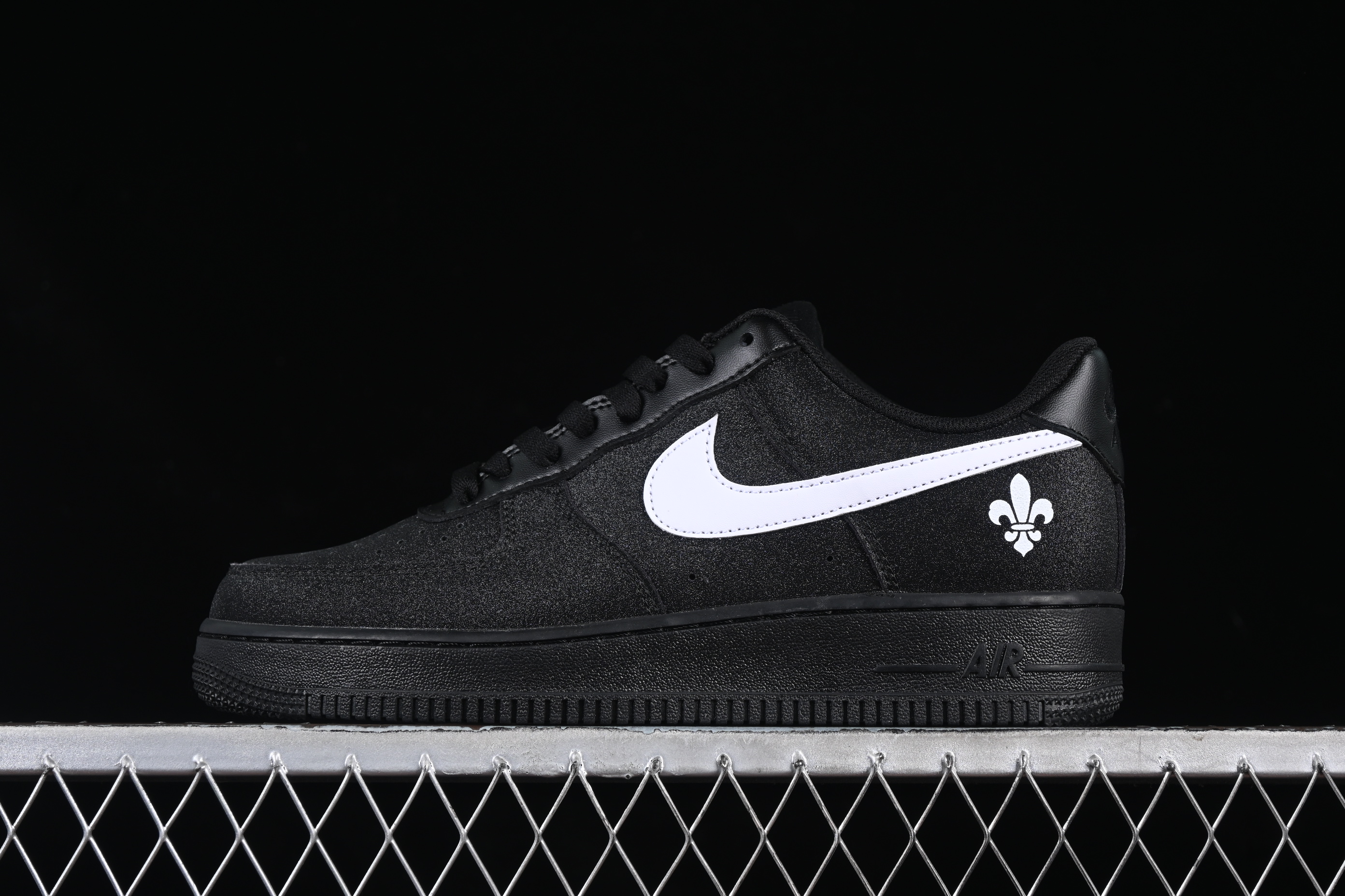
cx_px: 672
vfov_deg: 18.2
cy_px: 448
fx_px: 2802
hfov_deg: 27.0
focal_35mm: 75
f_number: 6.3
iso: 160
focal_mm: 50
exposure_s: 1/60
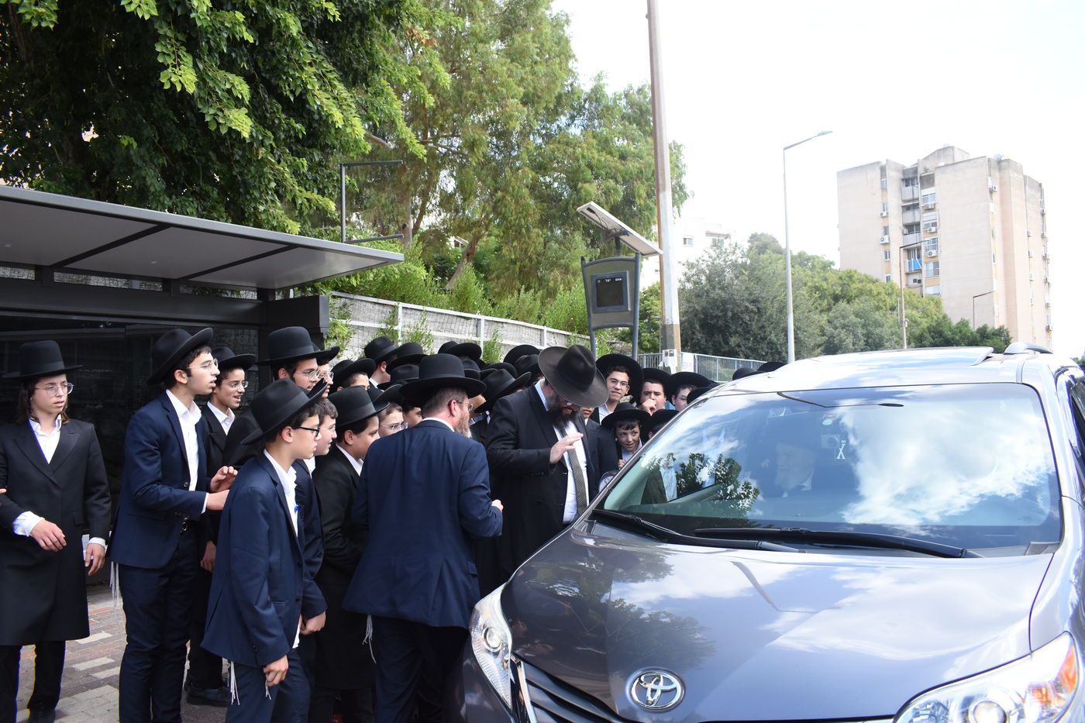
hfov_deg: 67.4
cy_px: 362
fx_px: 814
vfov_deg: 47.9
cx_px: 542
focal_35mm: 27
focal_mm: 18
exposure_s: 1/800
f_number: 5
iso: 640
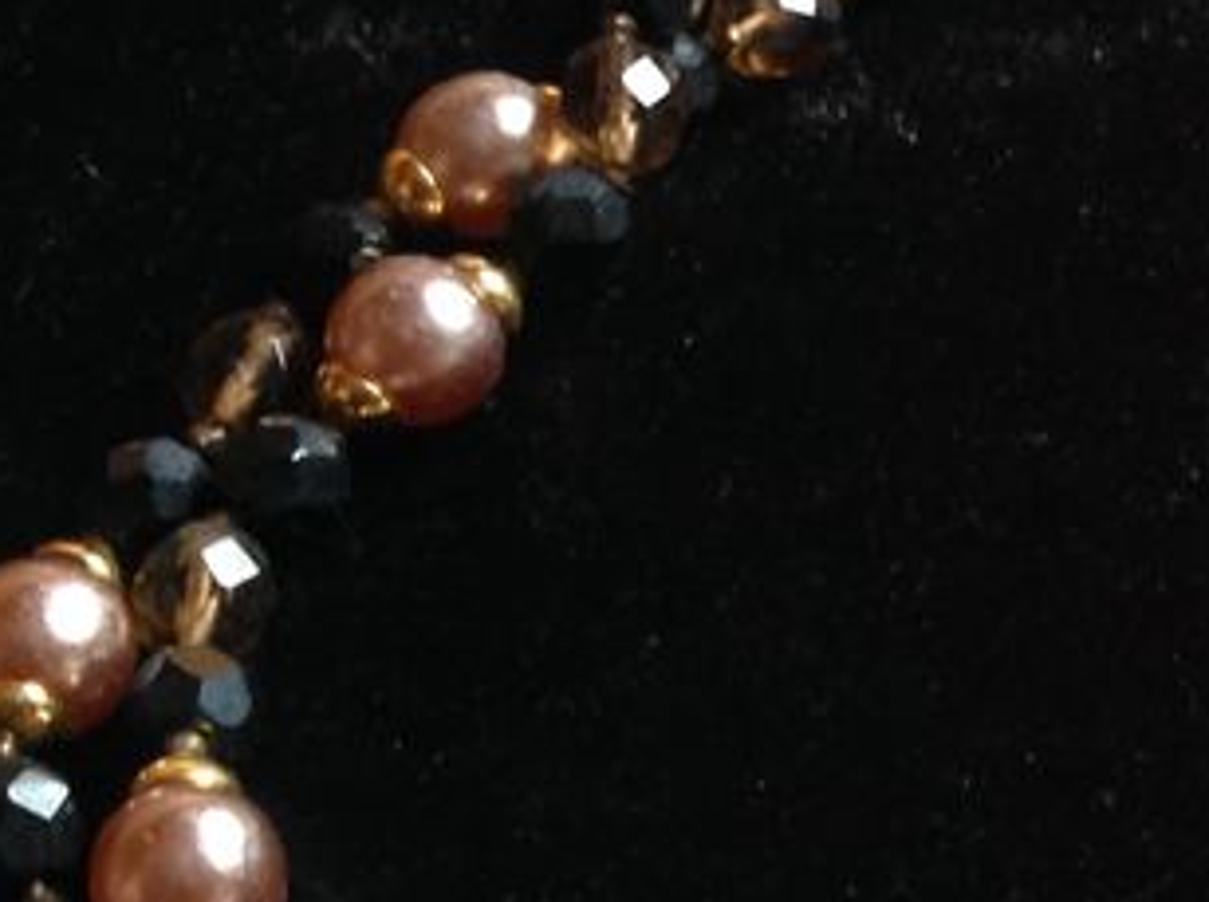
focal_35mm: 114
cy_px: 739
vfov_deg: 12.9
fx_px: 3974
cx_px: 1756
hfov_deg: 16.0
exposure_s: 1/15
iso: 125
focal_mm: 4.28
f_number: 2.4
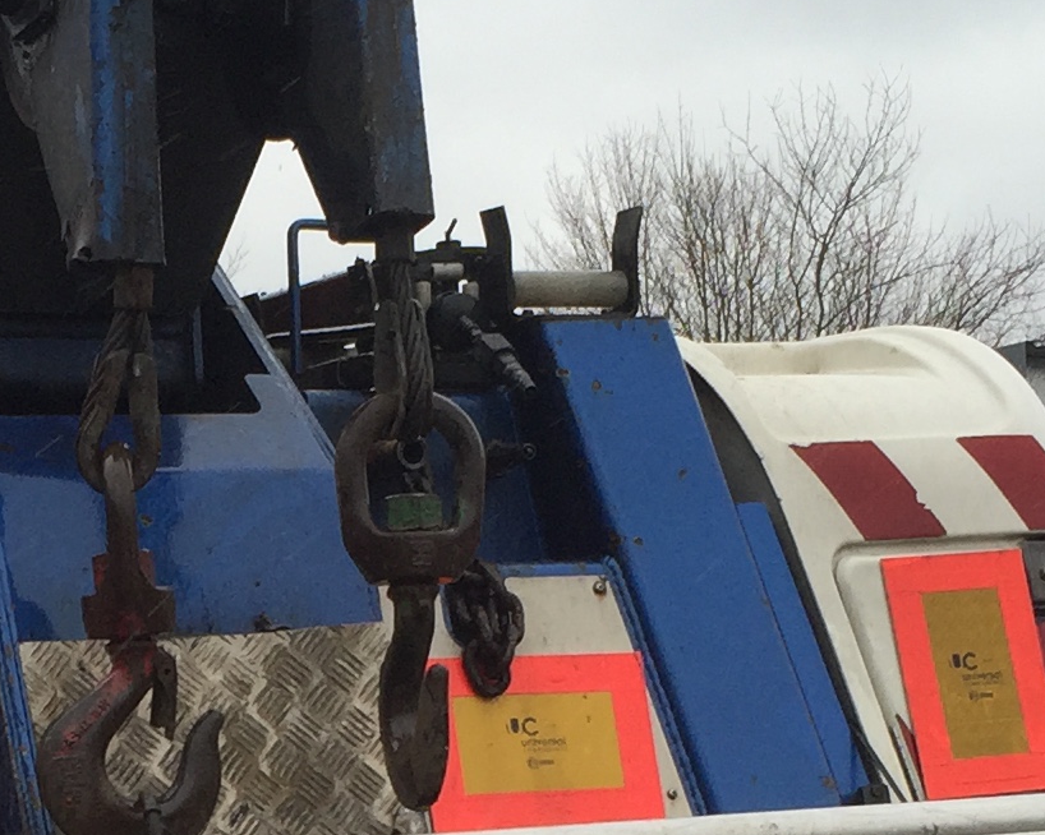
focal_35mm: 113
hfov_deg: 16.8
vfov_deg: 13.2
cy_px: 1025
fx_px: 3494
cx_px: 133
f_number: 2.2
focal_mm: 4.15
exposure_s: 1/363
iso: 32
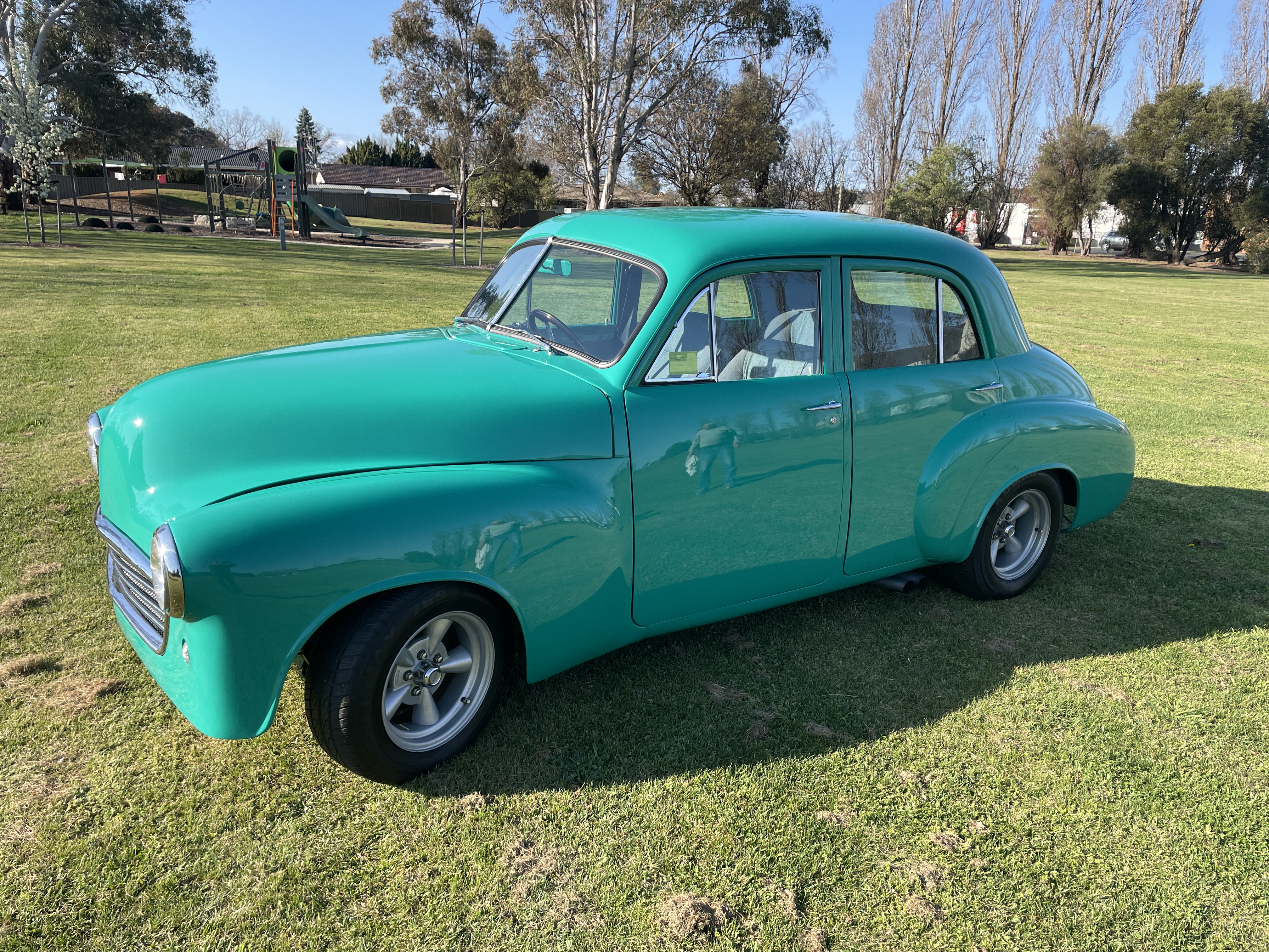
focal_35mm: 26
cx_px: 634
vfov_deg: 53.1
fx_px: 953
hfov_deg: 67.3
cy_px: 476
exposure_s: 1/1261
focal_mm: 4.2
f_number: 1.6
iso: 32
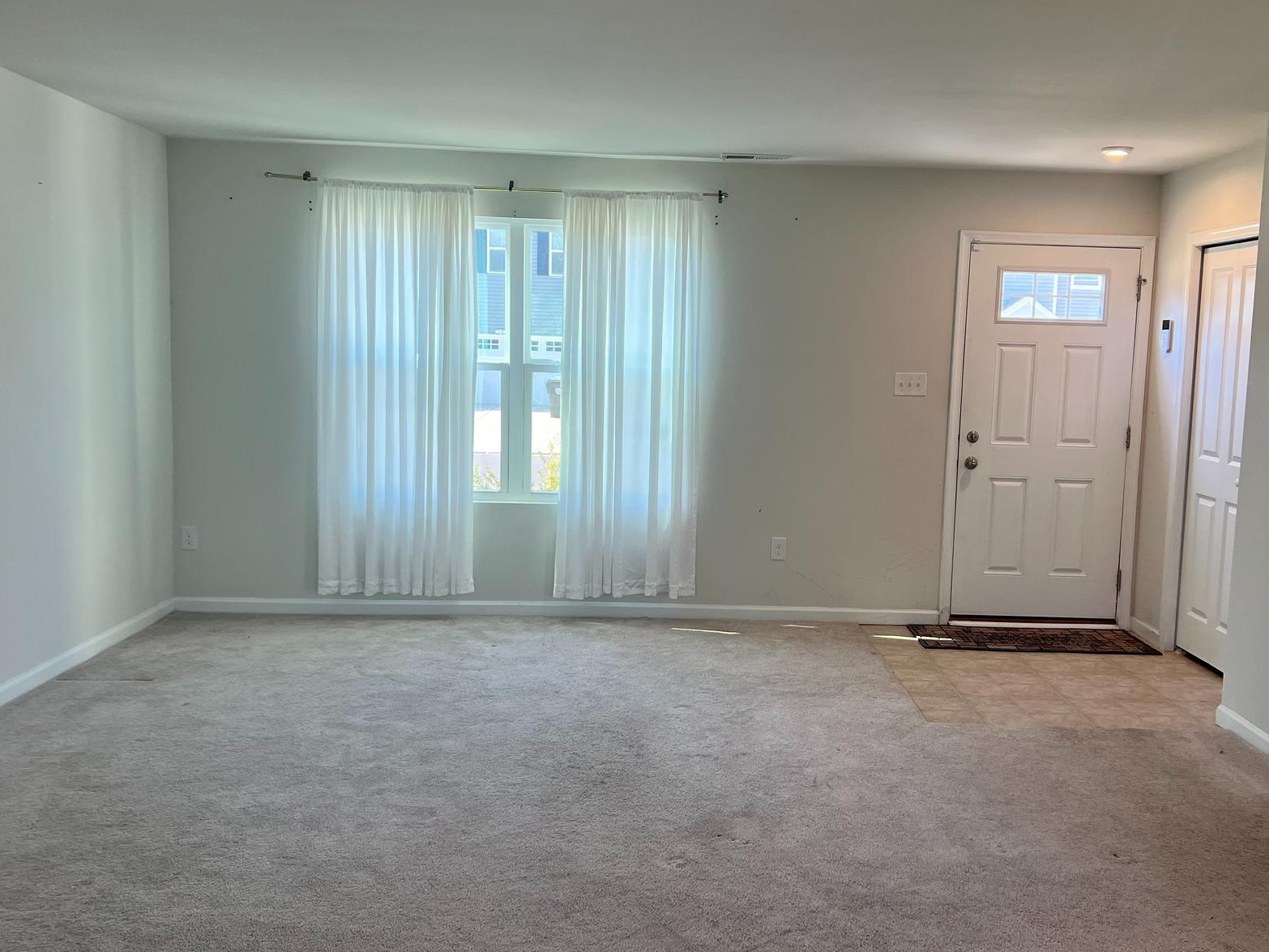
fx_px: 1247
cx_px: 721
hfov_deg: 53.8
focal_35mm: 34
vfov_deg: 41.8
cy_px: 478
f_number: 1.5
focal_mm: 5.7
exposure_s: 1/162
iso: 64
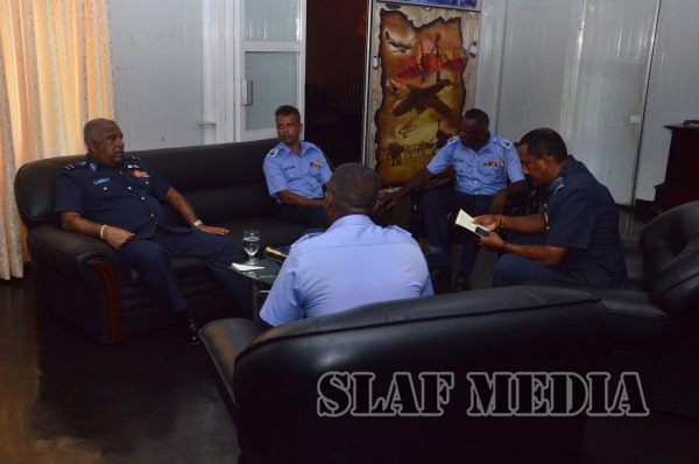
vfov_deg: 35.4
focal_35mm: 38
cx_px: 350
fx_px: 727
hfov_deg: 51.4
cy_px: 232
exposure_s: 1/100
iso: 800
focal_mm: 25
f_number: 10
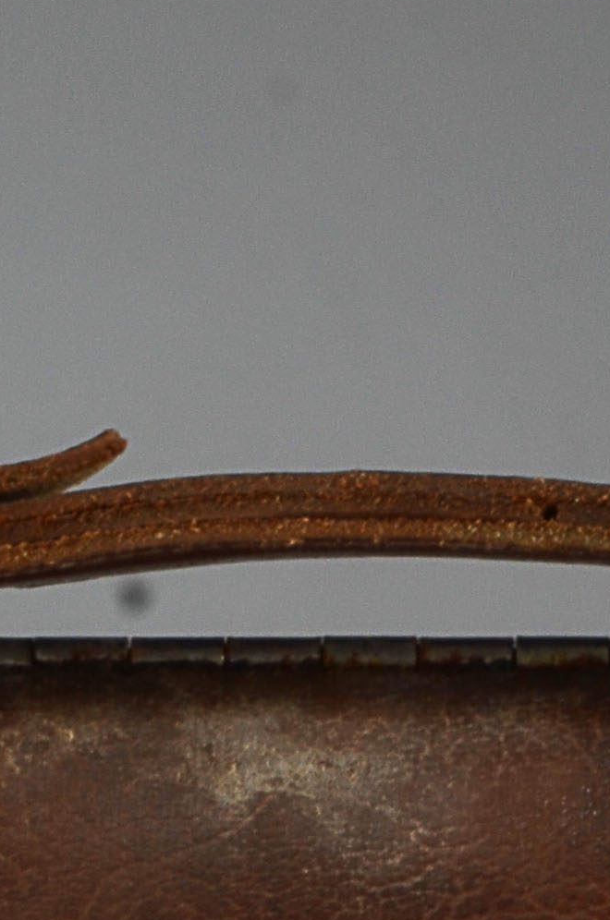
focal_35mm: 282
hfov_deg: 4.8
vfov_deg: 6.9
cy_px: 2196
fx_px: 7197
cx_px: 501
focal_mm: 38
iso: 100
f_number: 14
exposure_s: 1/80
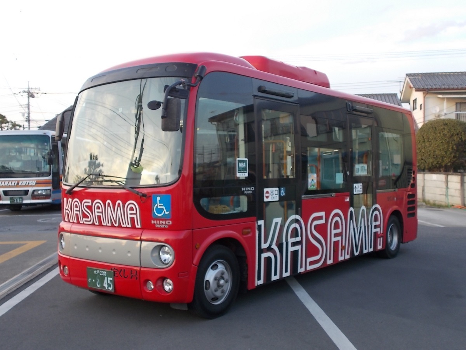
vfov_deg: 36.8
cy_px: 175
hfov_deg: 47.9
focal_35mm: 39
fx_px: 525
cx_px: 233
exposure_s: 1/50
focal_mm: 6.9
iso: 80
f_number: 3.9
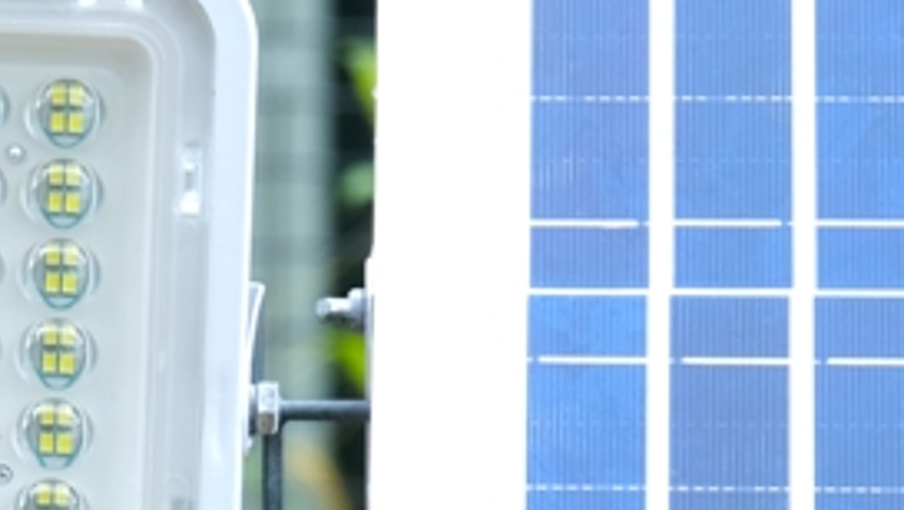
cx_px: 437
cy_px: 268
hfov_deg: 3.8
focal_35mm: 561
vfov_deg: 2.2
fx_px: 13457
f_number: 8
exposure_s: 1/50
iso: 100
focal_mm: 84.8
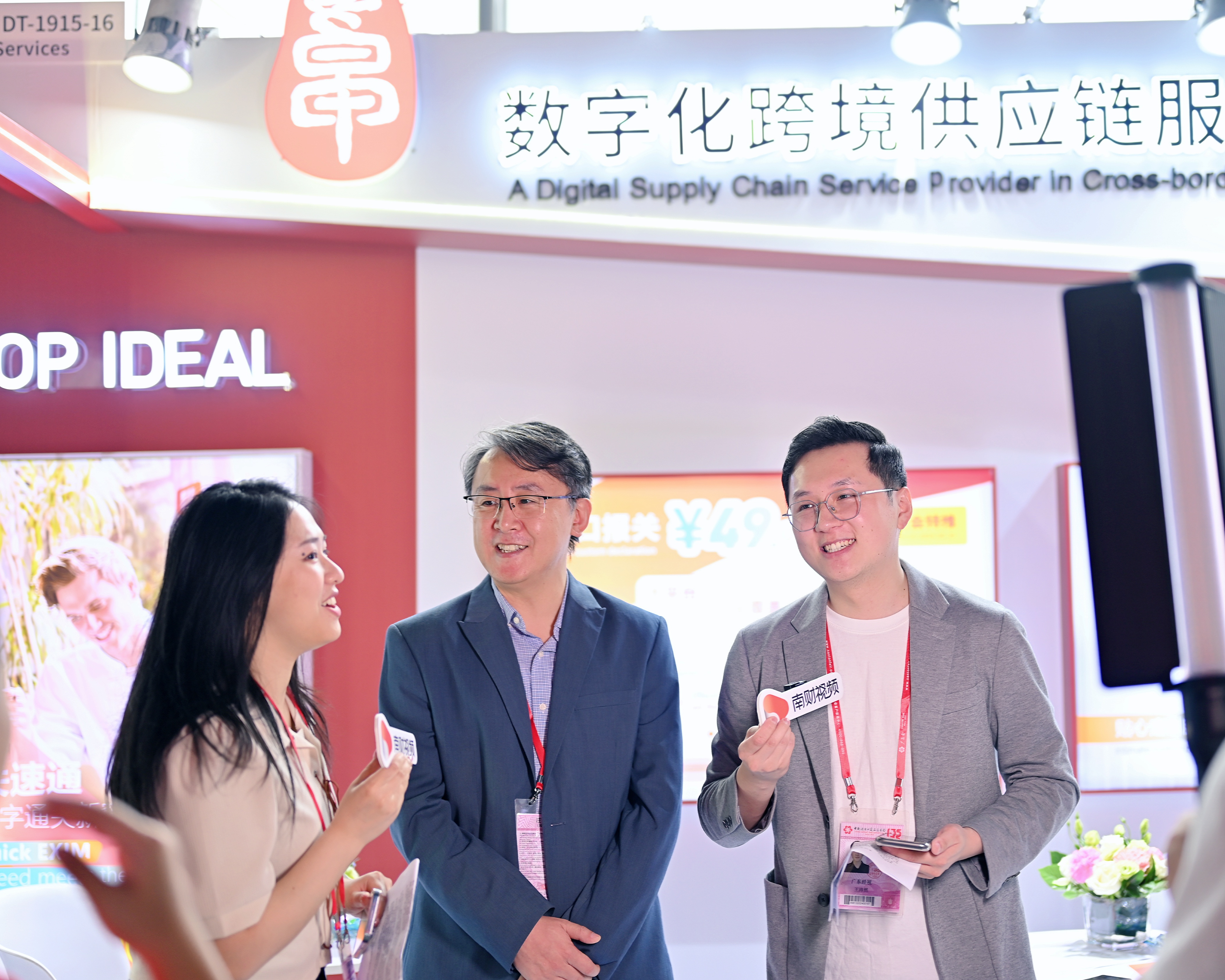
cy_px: 493
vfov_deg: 26.7
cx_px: 743
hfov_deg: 32.9
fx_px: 2067
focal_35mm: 57
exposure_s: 1/160
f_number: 1.8
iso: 125
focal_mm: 50
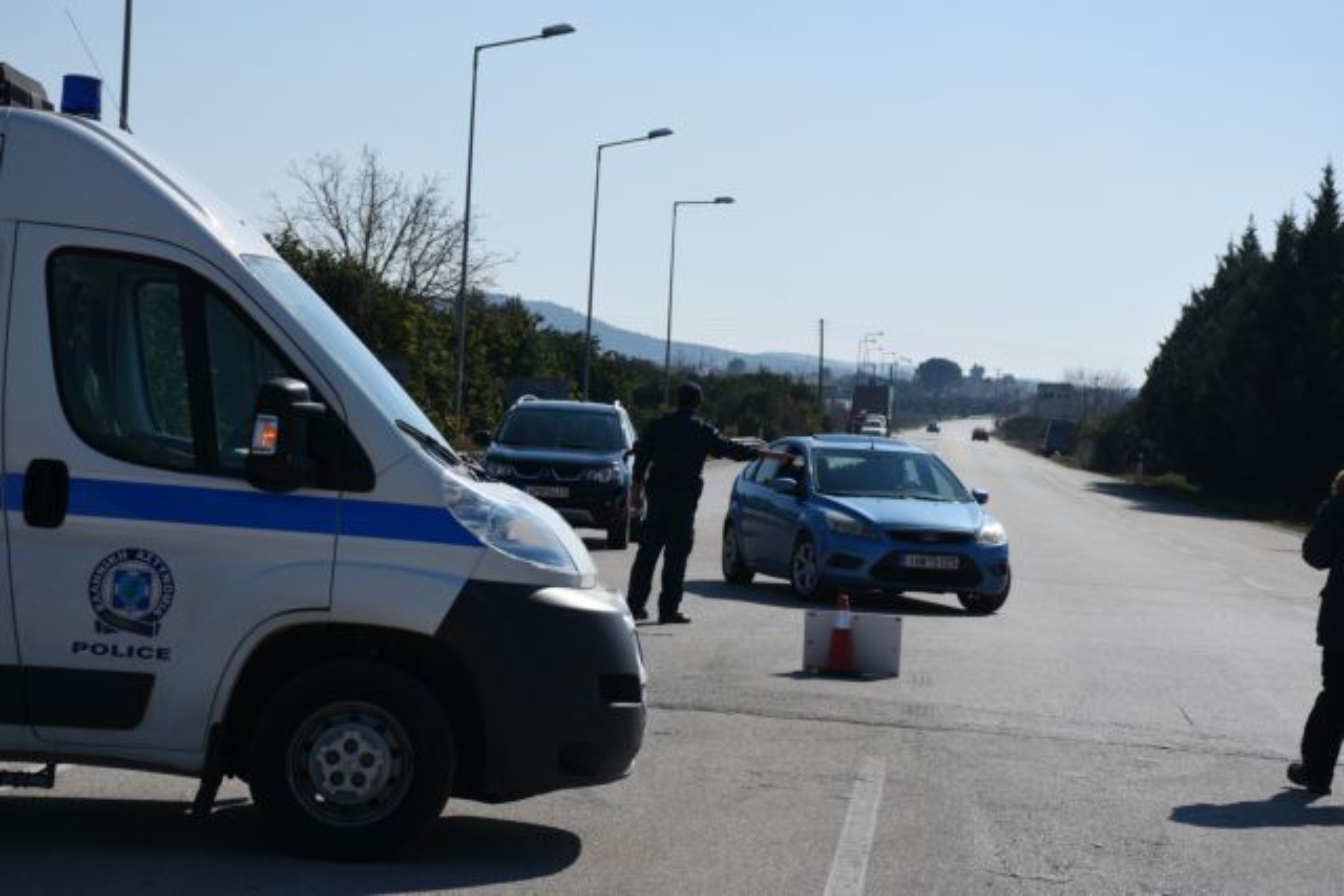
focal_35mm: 93
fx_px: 3473
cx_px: 672
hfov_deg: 21.9
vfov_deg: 14.7
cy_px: 448
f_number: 9
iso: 160
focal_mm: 62
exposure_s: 1/1000
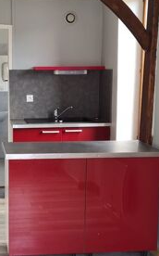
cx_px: 39
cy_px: 150
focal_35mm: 64
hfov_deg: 20.1
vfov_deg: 31.9
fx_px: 445
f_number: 1.8
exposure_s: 1/25
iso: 74
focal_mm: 5.4
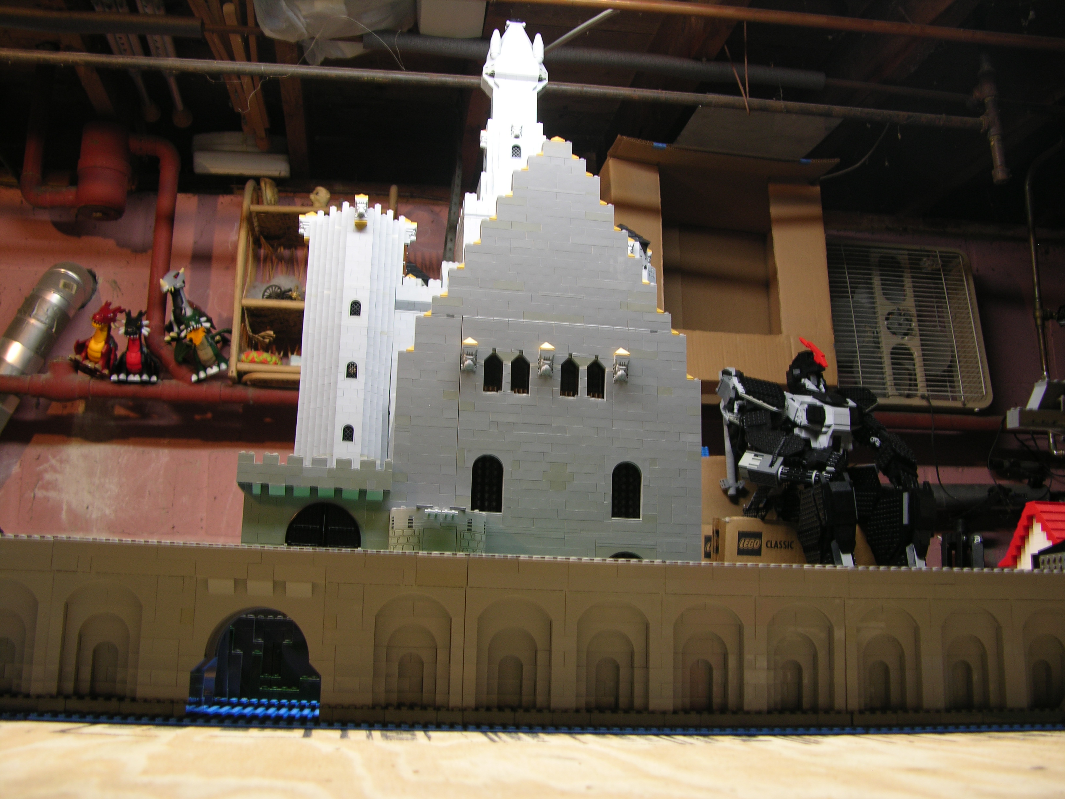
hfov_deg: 52.6
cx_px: 532
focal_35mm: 35
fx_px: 1077
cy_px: 400
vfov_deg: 40.7
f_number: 2.8
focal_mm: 8.9
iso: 50
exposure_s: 1/4.3
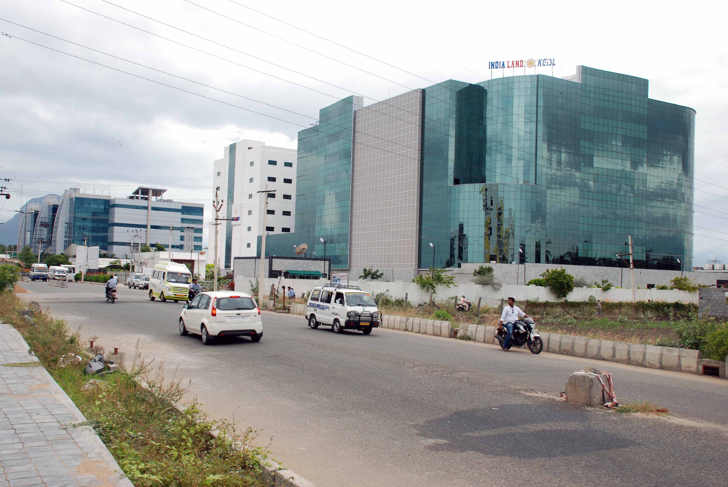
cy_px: 244
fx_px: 729
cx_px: 364
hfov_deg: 53.1
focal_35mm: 36
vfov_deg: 37.0
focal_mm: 24
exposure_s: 1/160
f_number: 9
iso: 200
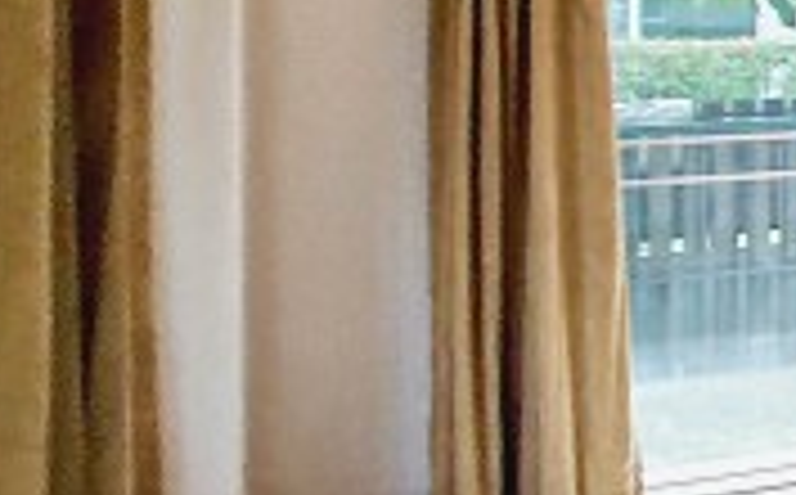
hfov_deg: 14.1
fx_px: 1689
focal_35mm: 78
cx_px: 2033
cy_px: 99
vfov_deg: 16.5
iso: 50
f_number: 2.2
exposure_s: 1/50
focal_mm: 1.74
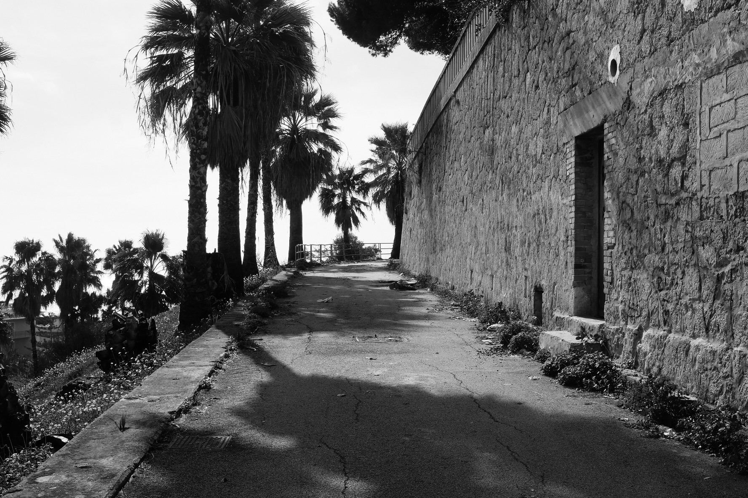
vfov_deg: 32.6
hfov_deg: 47.4
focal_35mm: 41
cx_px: 374
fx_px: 852
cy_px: 249
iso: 400
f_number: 11
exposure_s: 1/400
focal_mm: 27
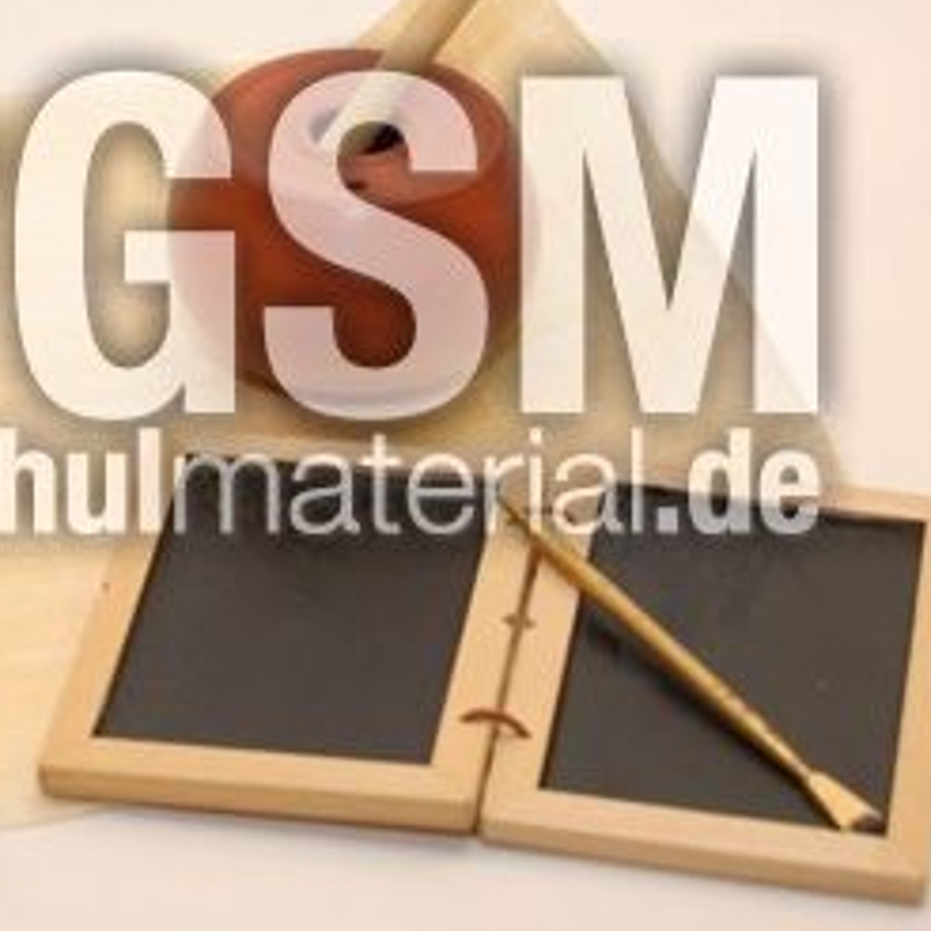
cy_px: 316
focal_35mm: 146
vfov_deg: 12.0
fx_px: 4439
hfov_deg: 11.9
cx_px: 174
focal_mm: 55
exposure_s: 1/500
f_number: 5.6
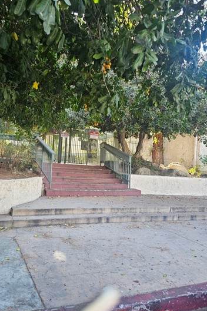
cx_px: 85
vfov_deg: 63.7
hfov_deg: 44.8
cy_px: 156
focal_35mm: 29
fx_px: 250
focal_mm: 6.3
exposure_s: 1/120
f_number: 1.7
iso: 80
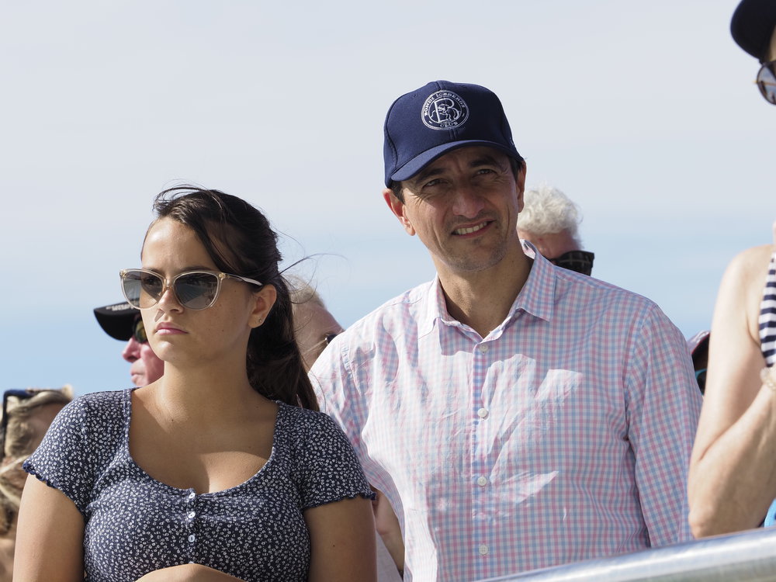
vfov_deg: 5.0
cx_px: 388
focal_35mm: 300
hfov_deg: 6.6
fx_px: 6725
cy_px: 291
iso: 200
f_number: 9
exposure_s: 1/320
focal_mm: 150
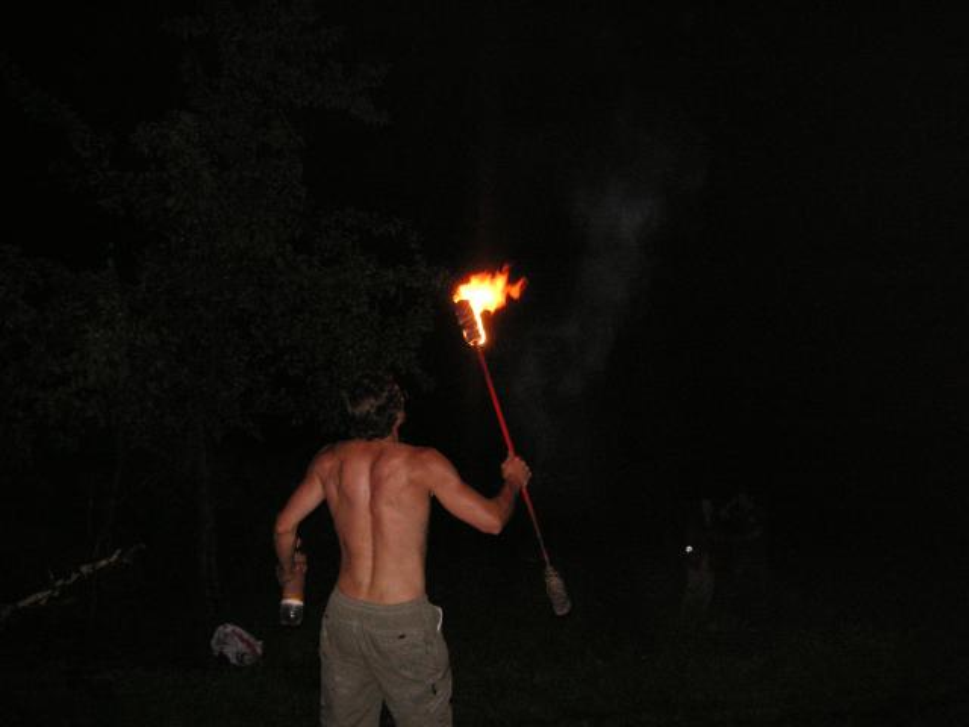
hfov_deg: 50.1
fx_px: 1036
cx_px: 484
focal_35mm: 37
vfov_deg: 38.7
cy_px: 364
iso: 160
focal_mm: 6.1
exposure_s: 1/45
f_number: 2.8
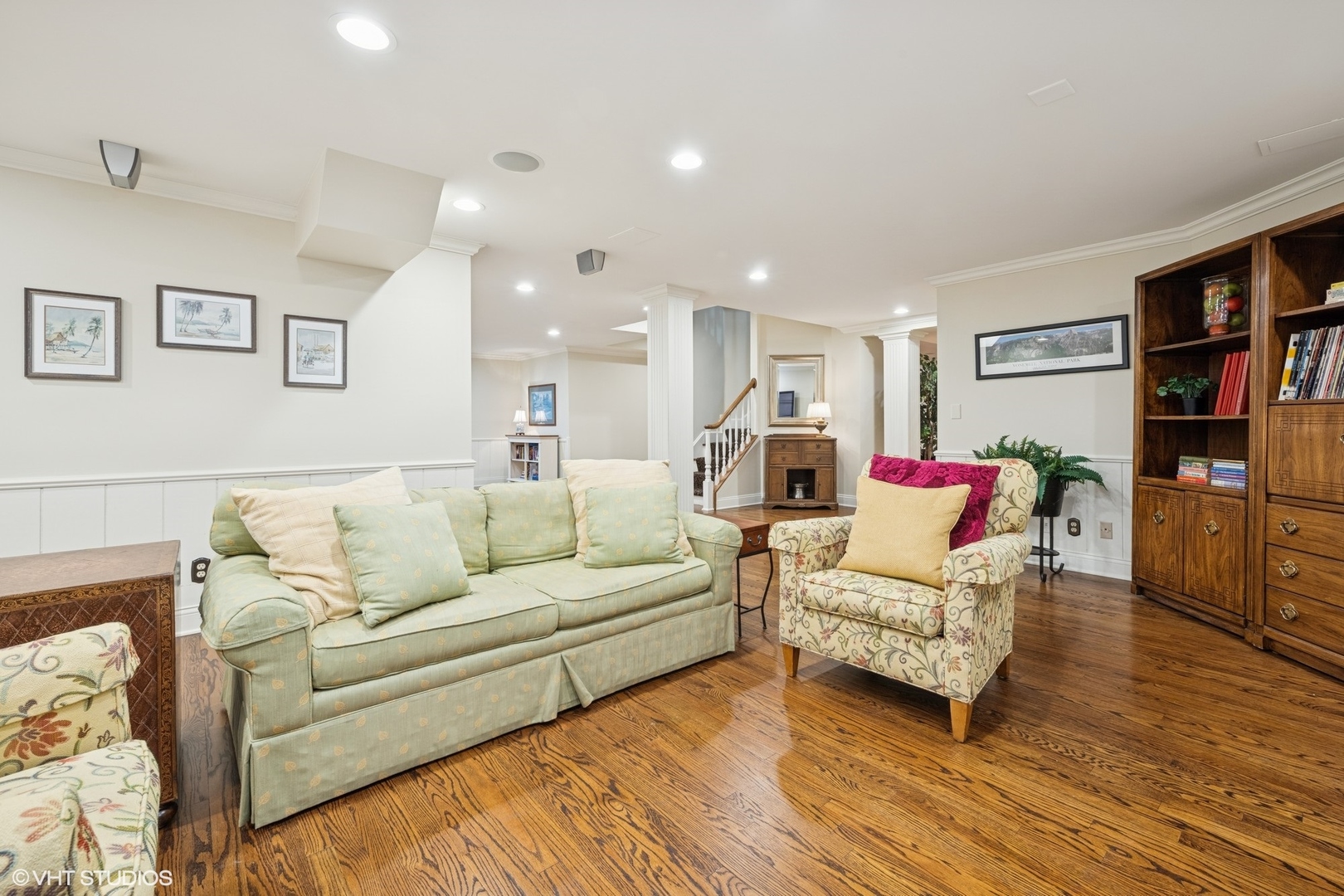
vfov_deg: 77.3
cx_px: 672
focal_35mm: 15
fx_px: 560
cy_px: 448
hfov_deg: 100.4
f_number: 9.5
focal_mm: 15
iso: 200
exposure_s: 1/4
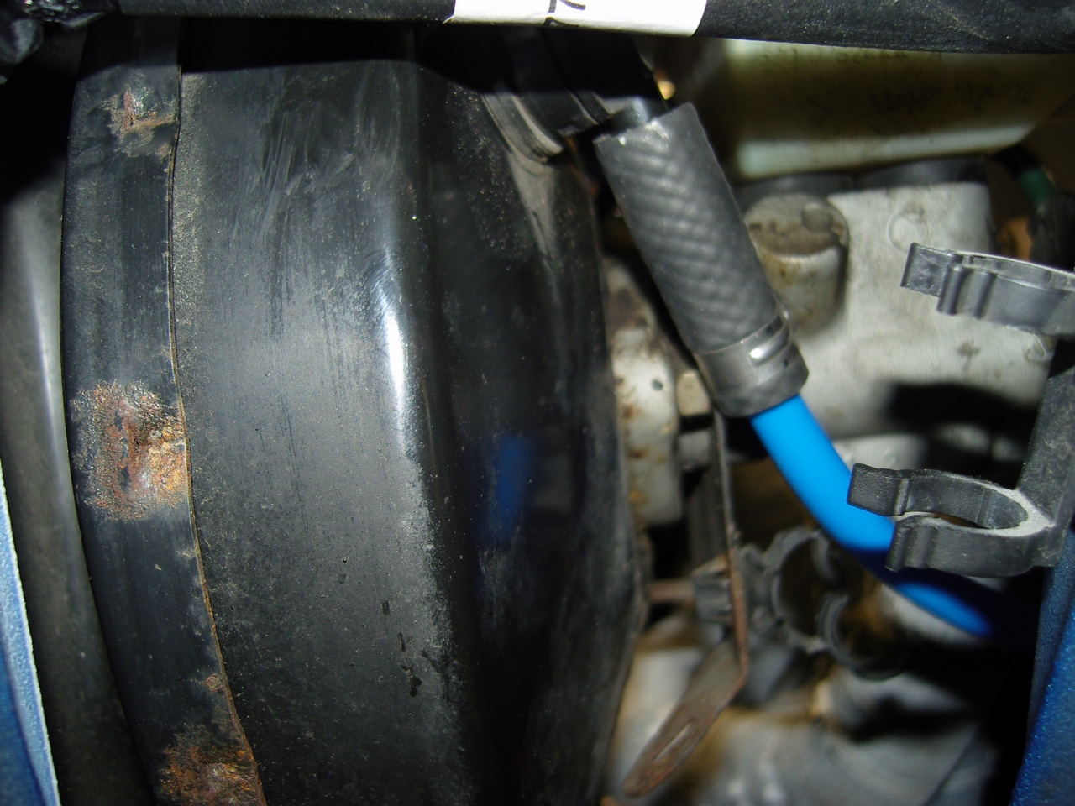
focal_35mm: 34
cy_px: 403
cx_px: 538
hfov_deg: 54.0
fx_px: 1056
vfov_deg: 41.8
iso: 100
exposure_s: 1/40
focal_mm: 7.3
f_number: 2.8
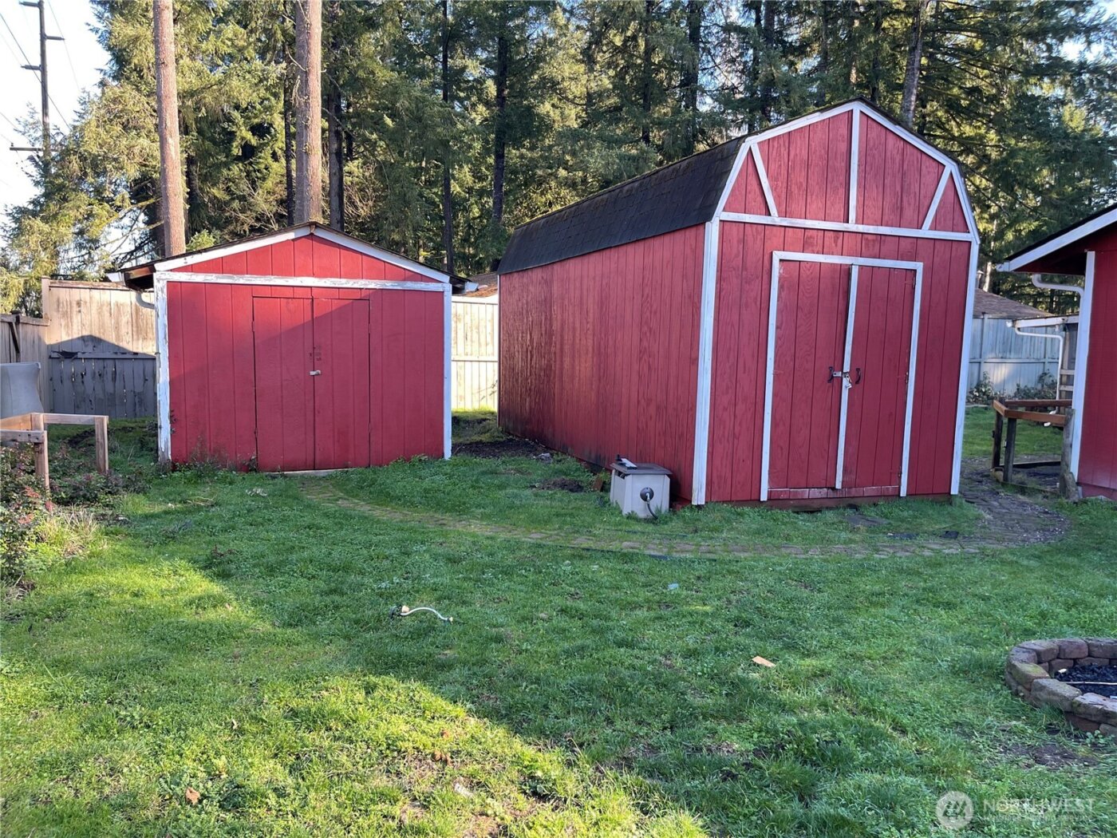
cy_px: 419
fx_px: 807
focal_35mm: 25
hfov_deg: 69.4
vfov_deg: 54.9
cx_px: 558
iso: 32
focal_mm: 5.1
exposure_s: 1/121
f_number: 1.6
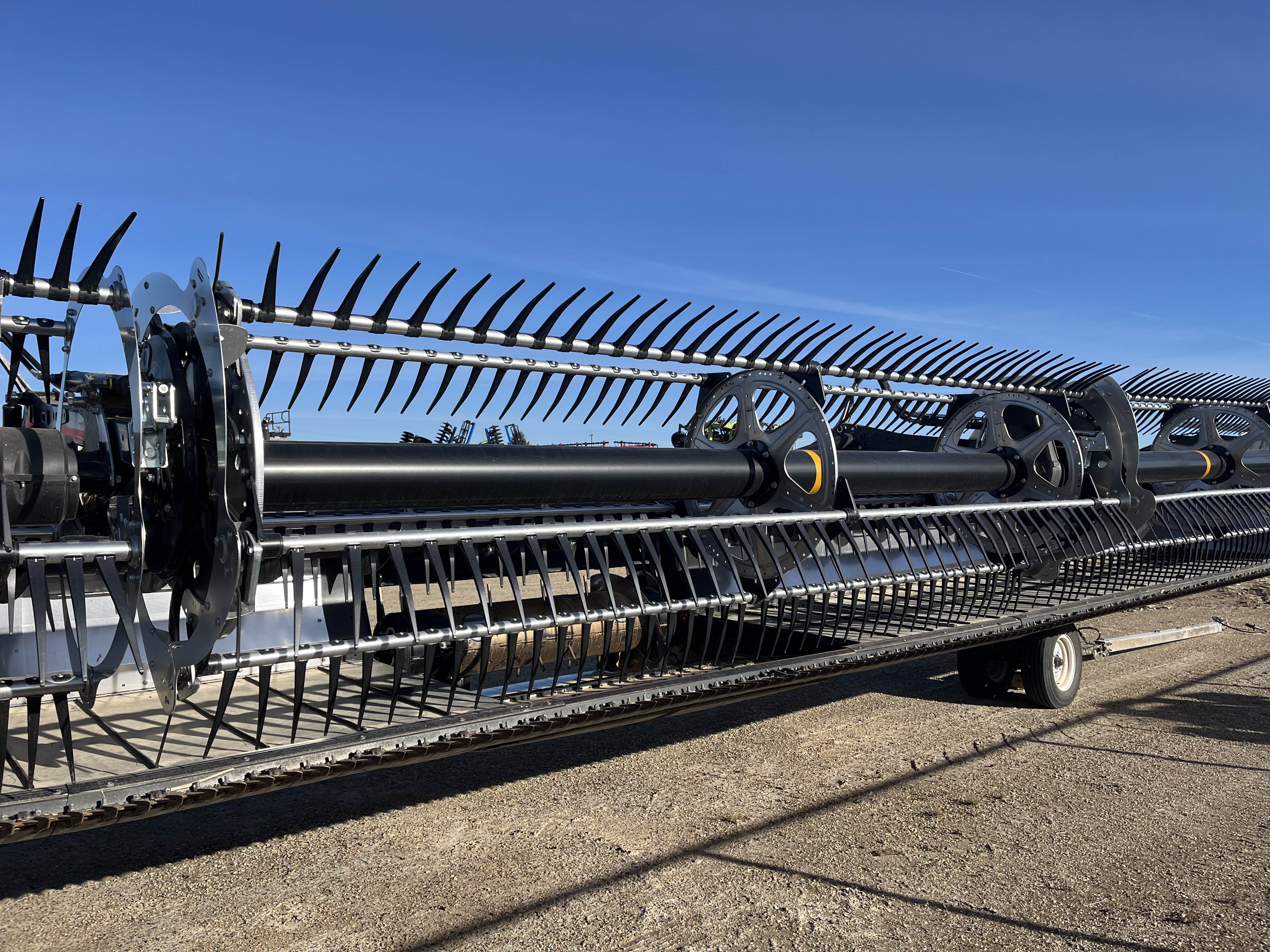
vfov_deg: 53.1
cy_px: 476
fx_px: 954
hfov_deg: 67.3
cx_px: 635
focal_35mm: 26
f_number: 1.6
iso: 50
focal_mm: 5.1
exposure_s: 1/3049
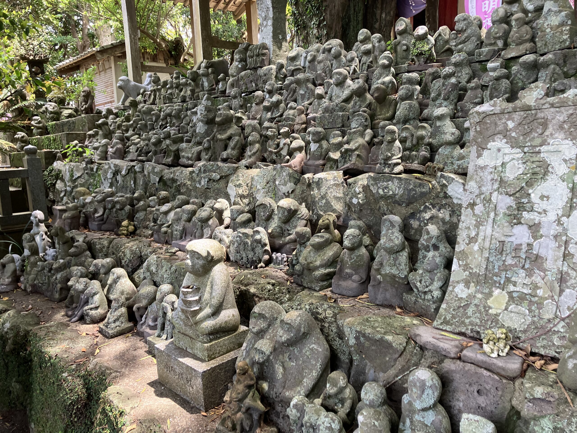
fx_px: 467
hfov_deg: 63.4
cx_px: 288
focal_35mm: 28
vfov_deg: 49.7
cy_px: 216
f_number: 1.8
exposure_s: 1/121
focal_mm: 3.99
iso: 64
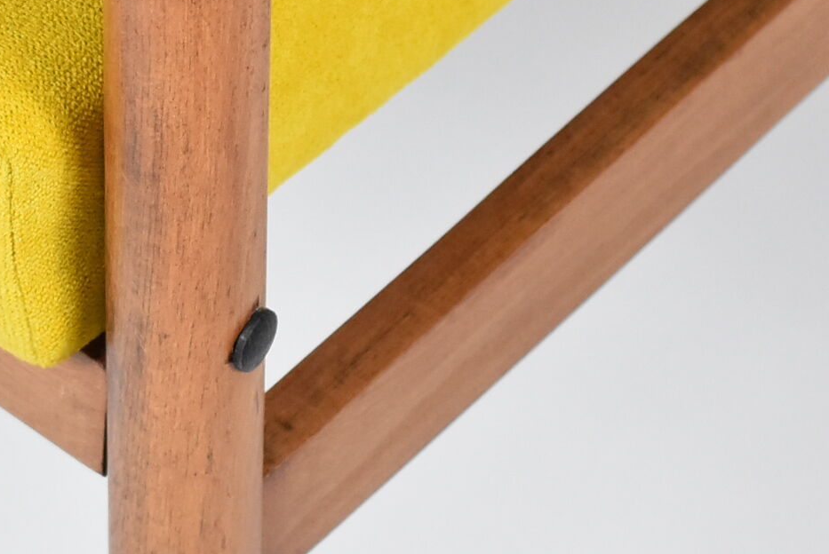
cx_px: 225
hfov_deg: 7.8
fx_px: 6099
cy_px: 278
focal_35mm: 265
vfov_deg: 5.2
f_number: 5.6
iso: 1800
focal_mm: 55
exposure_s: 1/125
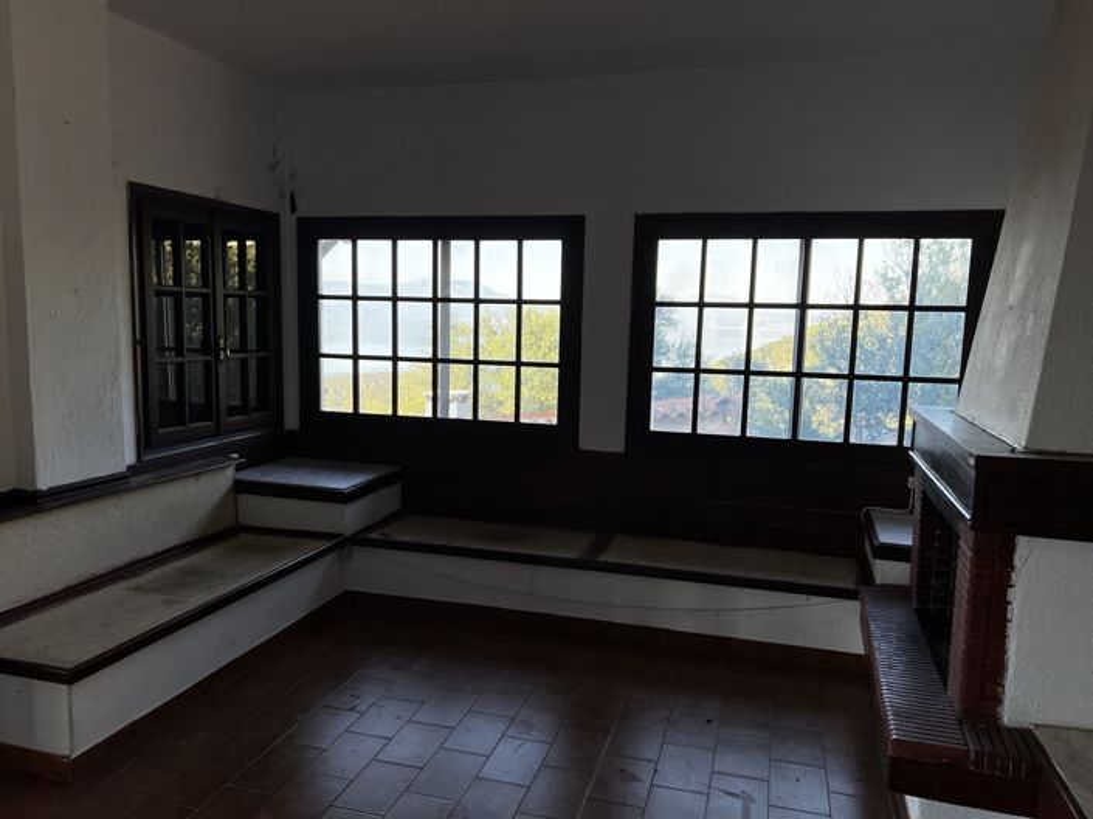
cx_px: 546
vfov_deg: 53.0
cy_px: 410
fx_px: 821
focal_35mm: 26
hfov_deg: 67.3
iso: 50
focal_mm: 5.7
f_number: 1.5
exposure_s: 1/361
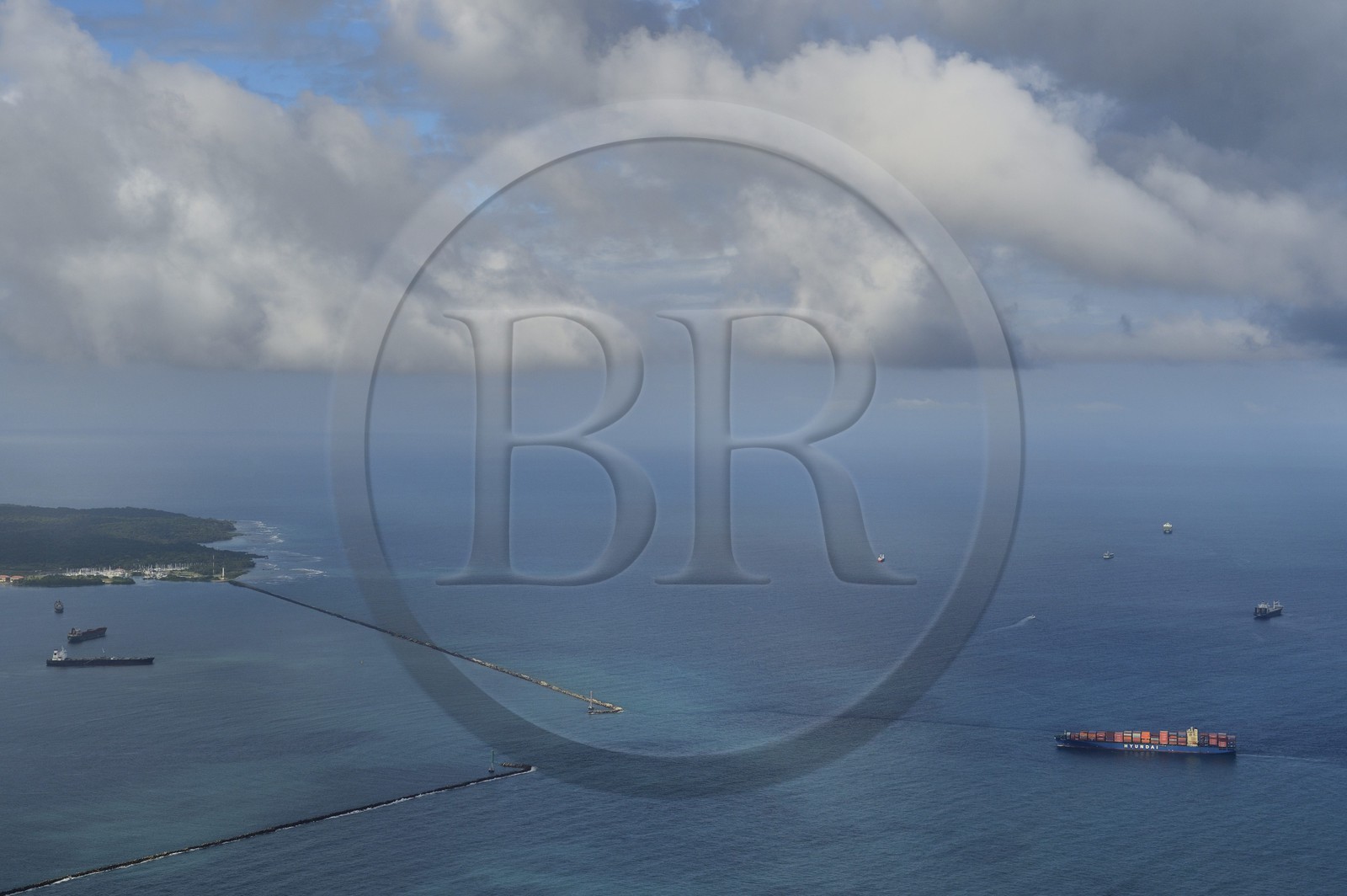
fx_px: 2243
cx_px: 674
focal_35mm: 60
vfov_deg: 22.6
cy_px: 448
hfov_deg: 33.4
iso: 200
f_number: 11
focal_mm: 60
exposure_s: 1/800
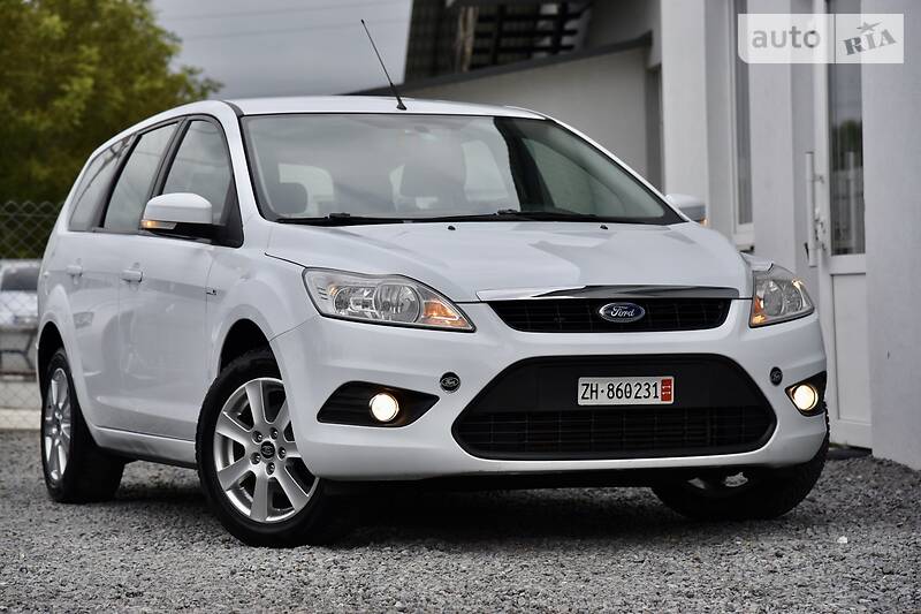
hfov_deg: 19.5
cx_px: 460
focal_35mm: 105
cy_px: 307
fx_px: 2686
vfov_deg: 13.0
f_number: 6.3
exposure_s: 1/640
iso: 200
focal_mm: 105
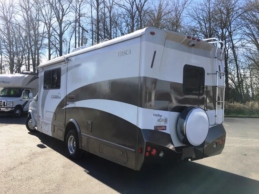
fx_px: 217
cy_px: 97
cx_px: 130
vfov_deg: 48.2
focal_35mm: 29
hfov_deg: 61.7
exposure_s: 1/1166
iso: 25
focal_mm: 4.15
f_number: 2.2
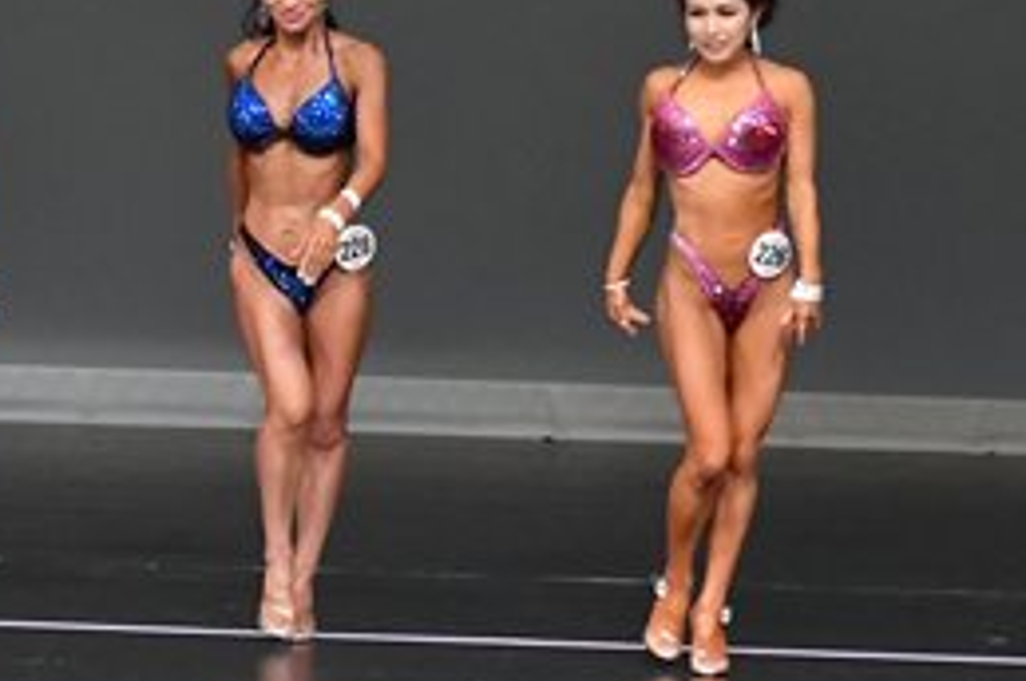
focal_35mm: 470
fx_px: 13378
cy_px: 242
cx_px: -418
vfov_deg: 2.9
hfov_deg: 4.4
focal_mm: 105
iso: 4000
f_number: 5.6
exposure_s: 1/400
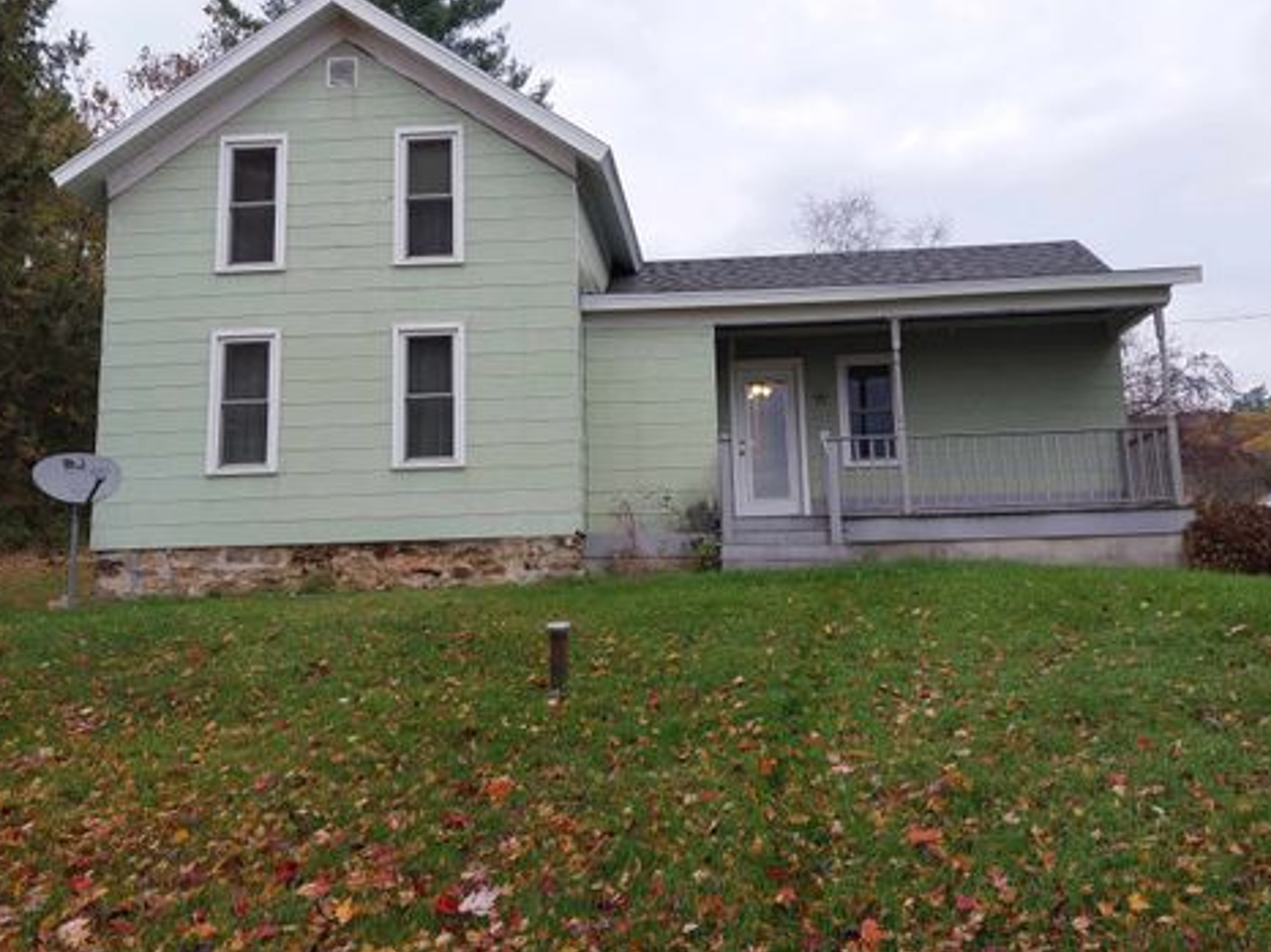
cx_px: 641
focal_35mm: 29
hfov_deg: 61.7
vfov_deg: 48.2
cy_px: 446
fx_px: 1064
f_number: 1.8
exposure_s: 1/120
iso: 25
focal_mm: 4
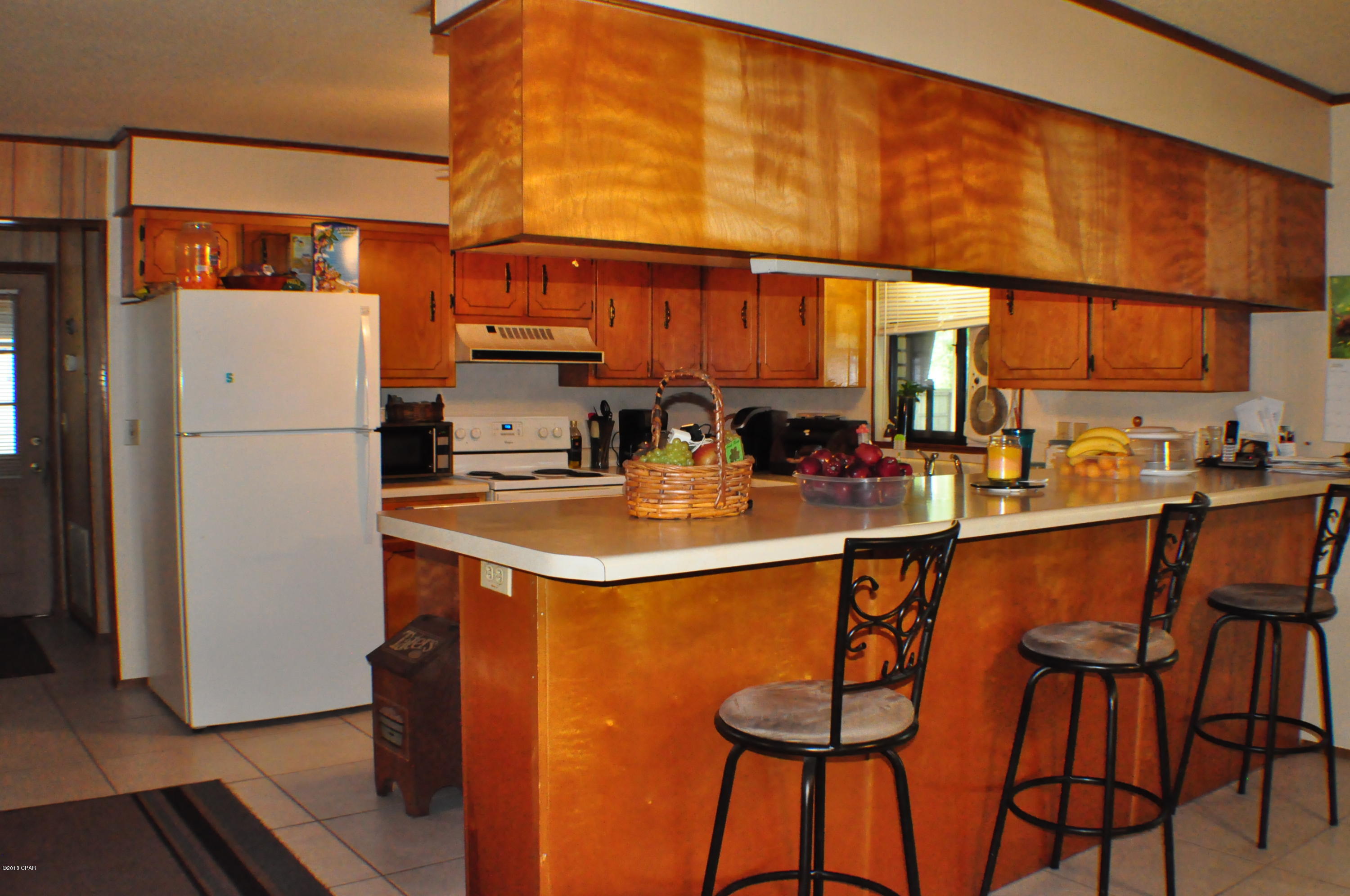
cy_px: 448
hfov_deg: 49.6
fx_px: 1461
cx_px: 675
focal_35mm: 39
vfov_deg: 34.1
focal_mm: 26
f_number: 8
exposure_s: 1/60
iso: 3200
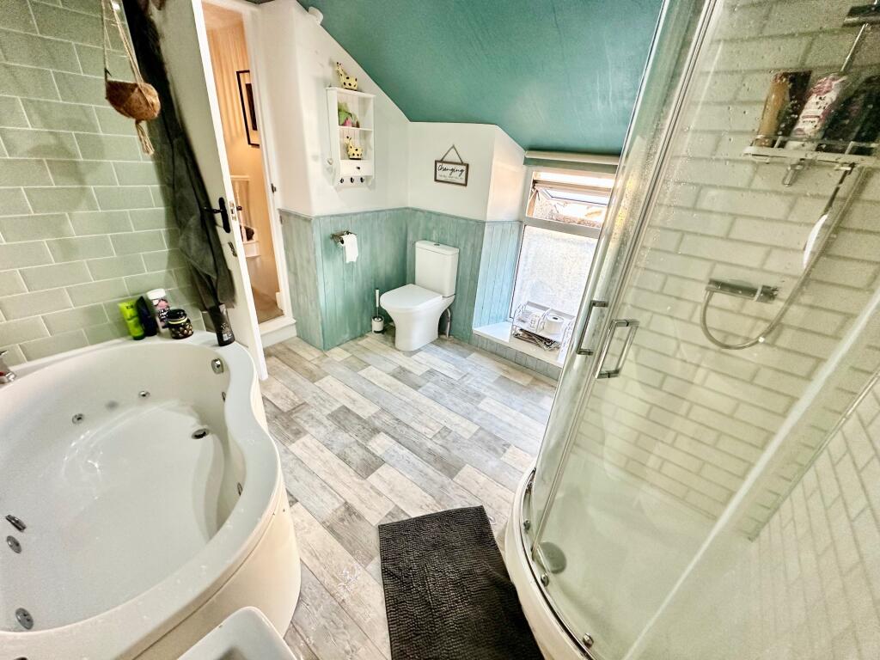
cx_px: 440
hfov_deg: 102.1
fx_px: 356
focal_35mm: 14
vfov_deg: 85.7
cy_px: 330
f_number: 2.2
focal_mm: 2.22
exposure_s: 1/100
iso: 250
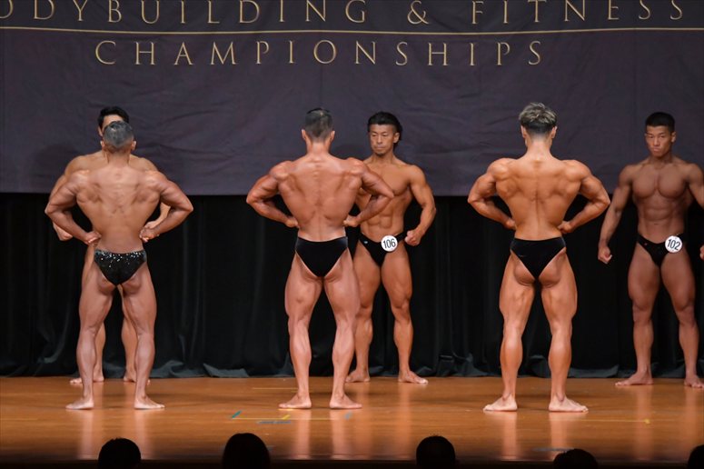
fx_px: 4242
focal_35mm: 217
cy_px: 234
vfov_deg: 6.3
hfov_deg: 9.5
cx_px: 352
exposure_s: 1/400
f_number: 5.6
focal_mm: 145
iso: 5000
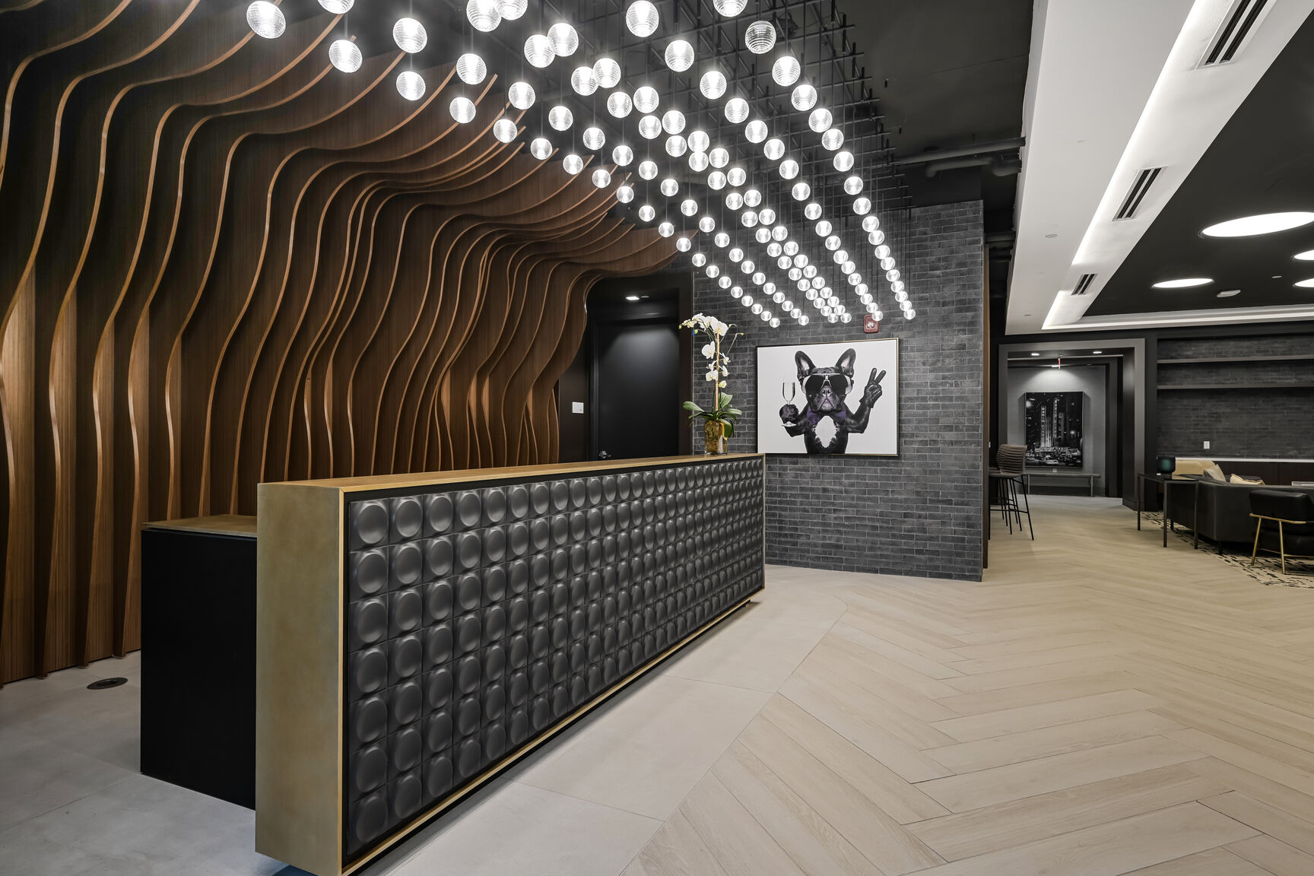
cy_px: 438
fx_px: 693
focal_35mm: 19
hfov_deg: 86.9
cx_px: 657
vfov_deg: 64.6
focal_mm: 19
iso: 200
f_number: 9
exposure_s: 1/6
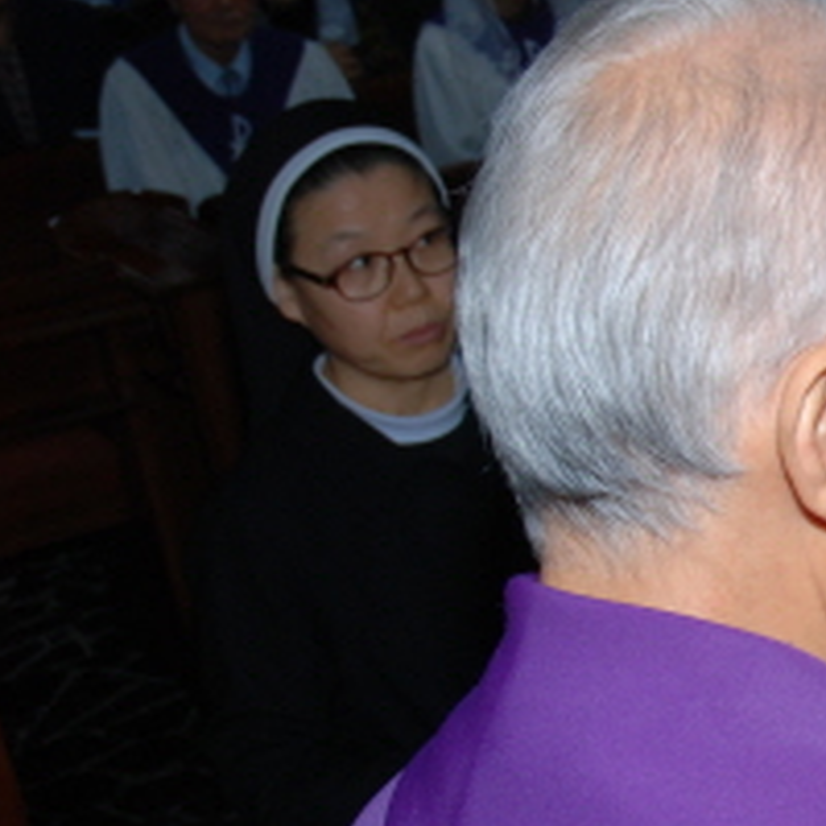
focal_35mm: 107
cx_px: 1429
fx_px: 2889
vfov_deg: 16.2
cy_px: 615
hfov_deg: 14.5
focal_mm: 24
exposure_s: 1/60
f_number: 8
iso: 200
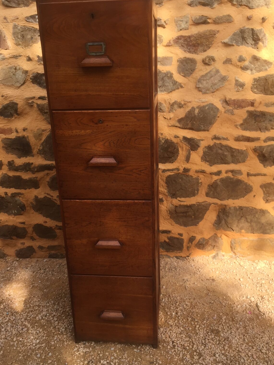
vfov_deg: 58.3
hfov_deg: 45.4
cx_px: 135
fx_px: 327
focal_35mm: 31
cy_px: 175
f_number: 2.2
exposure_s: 1/942
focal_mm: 4.15
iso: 32
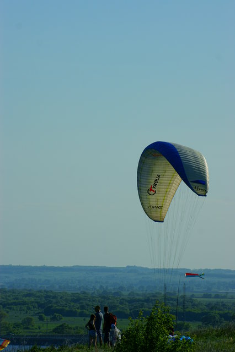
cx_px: 118
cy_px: 176
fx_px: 2352
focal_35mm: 240
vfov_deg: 8.6
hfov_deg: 5.7
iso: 100
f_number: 7.1
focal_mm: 160
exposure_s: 1/800
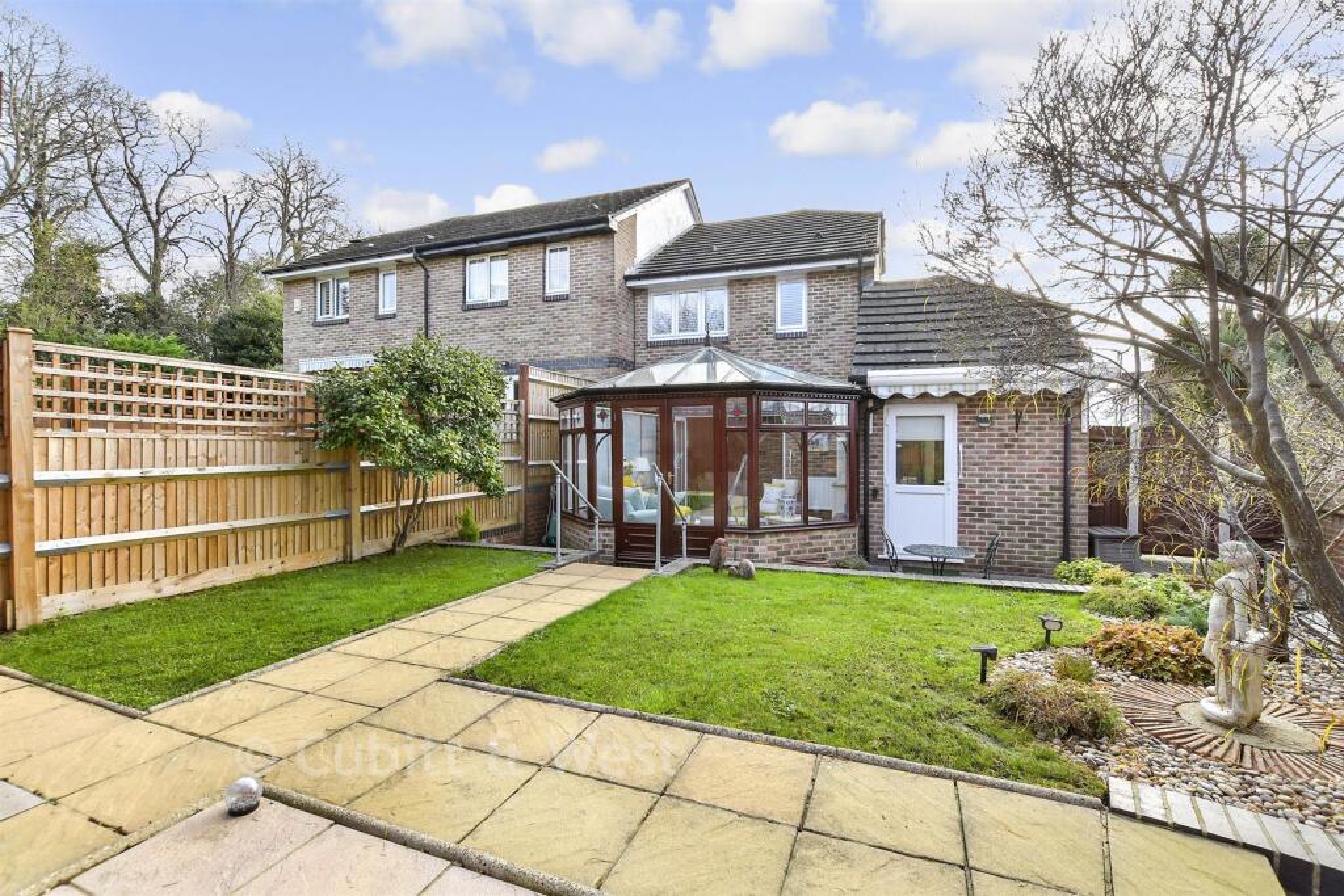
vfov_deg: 77.3
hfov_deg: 100.4
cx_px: 672
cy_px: 448
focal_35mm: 15
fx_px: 560
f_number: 8
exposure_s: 1/60
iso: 160
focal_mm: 10
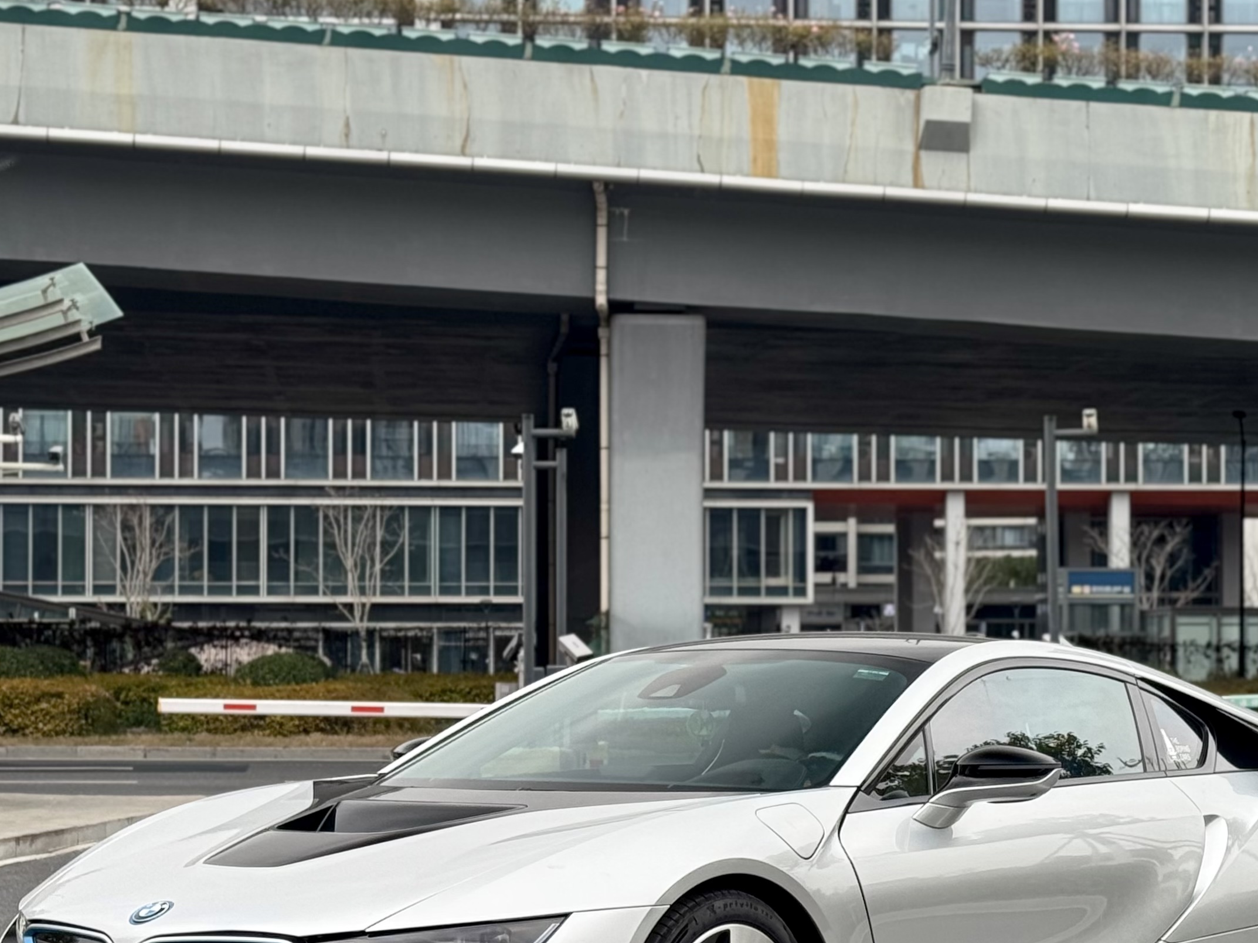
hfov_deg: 24.7
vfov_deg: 18.6
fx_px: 2871
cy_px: 572
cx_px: 708
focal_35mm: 79
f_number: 1.78
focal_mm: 6.76
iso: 64
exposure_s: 1/439
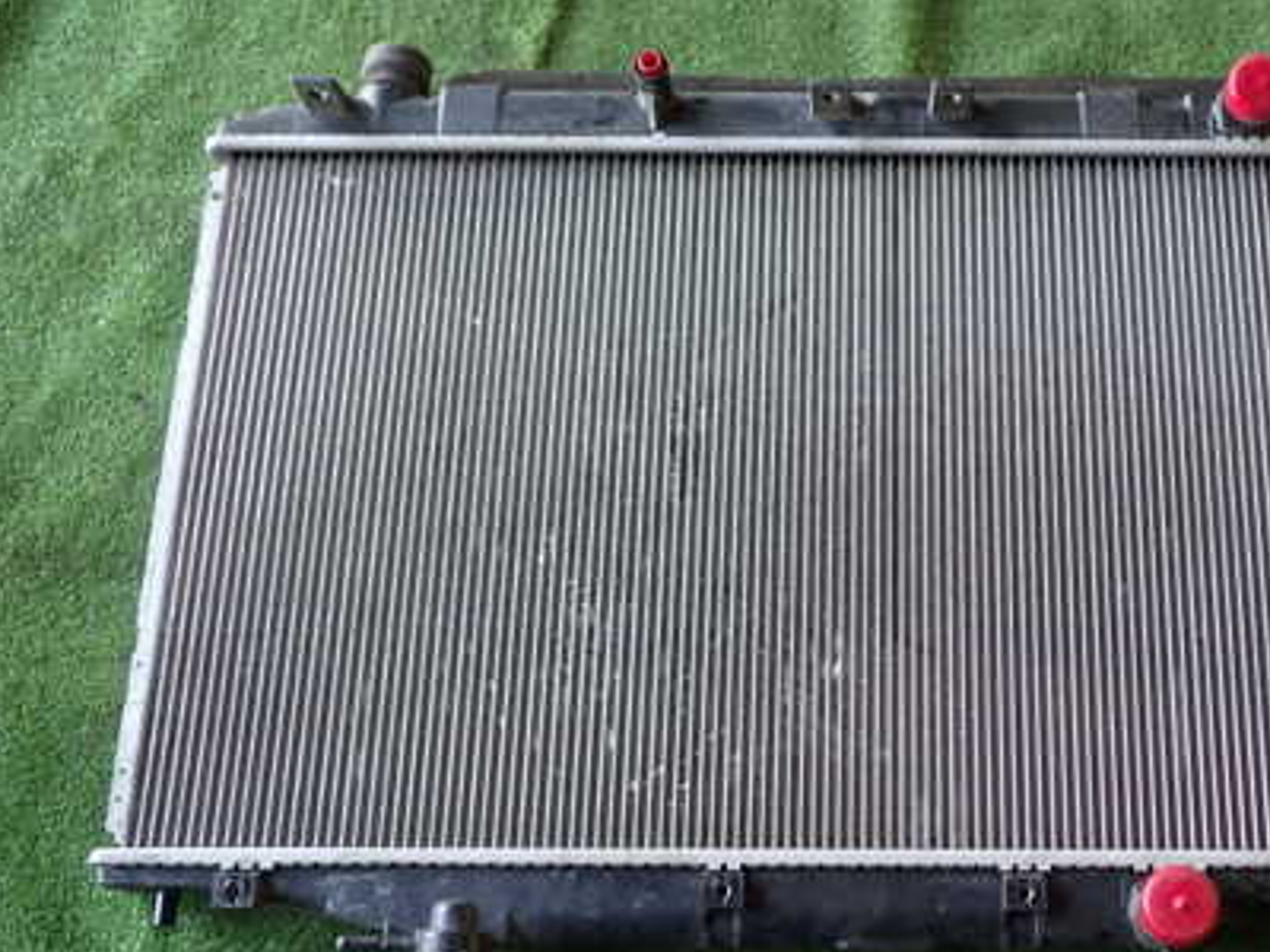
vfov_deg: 32.2
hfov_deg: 41.3
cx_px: 886
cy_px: 505
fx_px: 1651
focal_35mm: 45
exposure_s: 1/60
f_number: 2.3
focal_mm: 5.4
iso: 160
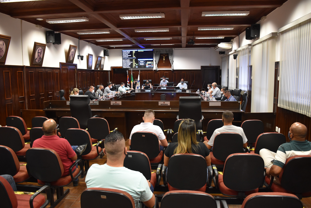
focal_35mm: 27
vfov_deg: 48.0
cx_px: 156
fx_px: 233
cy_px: 104
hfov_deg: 67.4
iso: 1800
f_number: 3.5
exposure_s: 1/60
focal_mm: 18
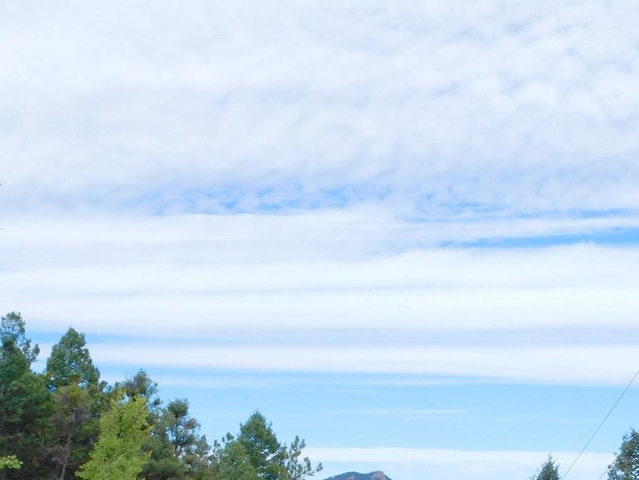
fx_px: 1329
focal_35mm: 72
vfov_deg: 20.1
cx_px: 365
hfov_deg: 27.0
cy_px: 420
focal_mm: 7.1
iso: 125
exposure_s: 1/1000
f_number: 3.6
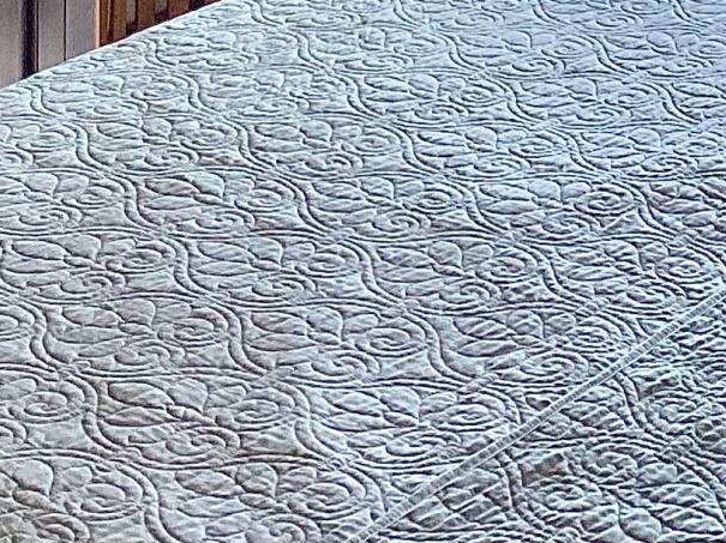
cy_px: -724
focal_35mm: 129
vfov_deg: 10.1
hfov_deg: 15.1
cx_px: 704
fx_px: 2704
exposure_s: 1/235
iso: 32
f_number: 1.8
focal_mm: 4.25
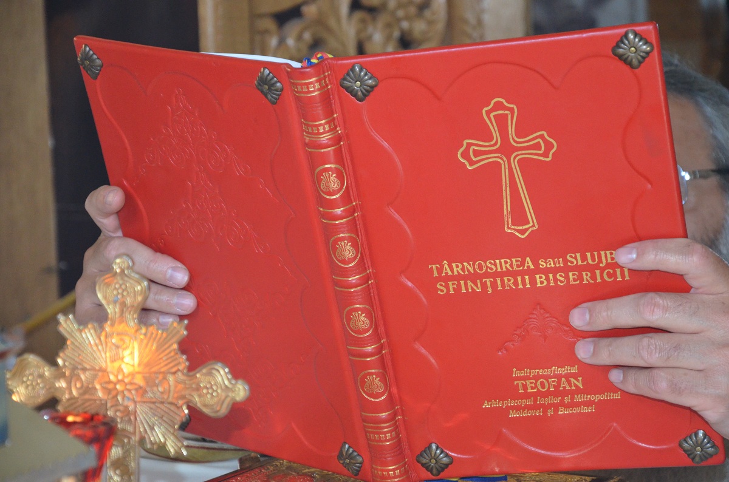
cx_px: 364
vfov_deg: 9.9
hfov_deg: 14.9
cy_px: 241
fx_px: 2788
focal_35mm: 138
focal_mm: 92
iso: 2500
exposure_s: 1/60
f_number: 5.6
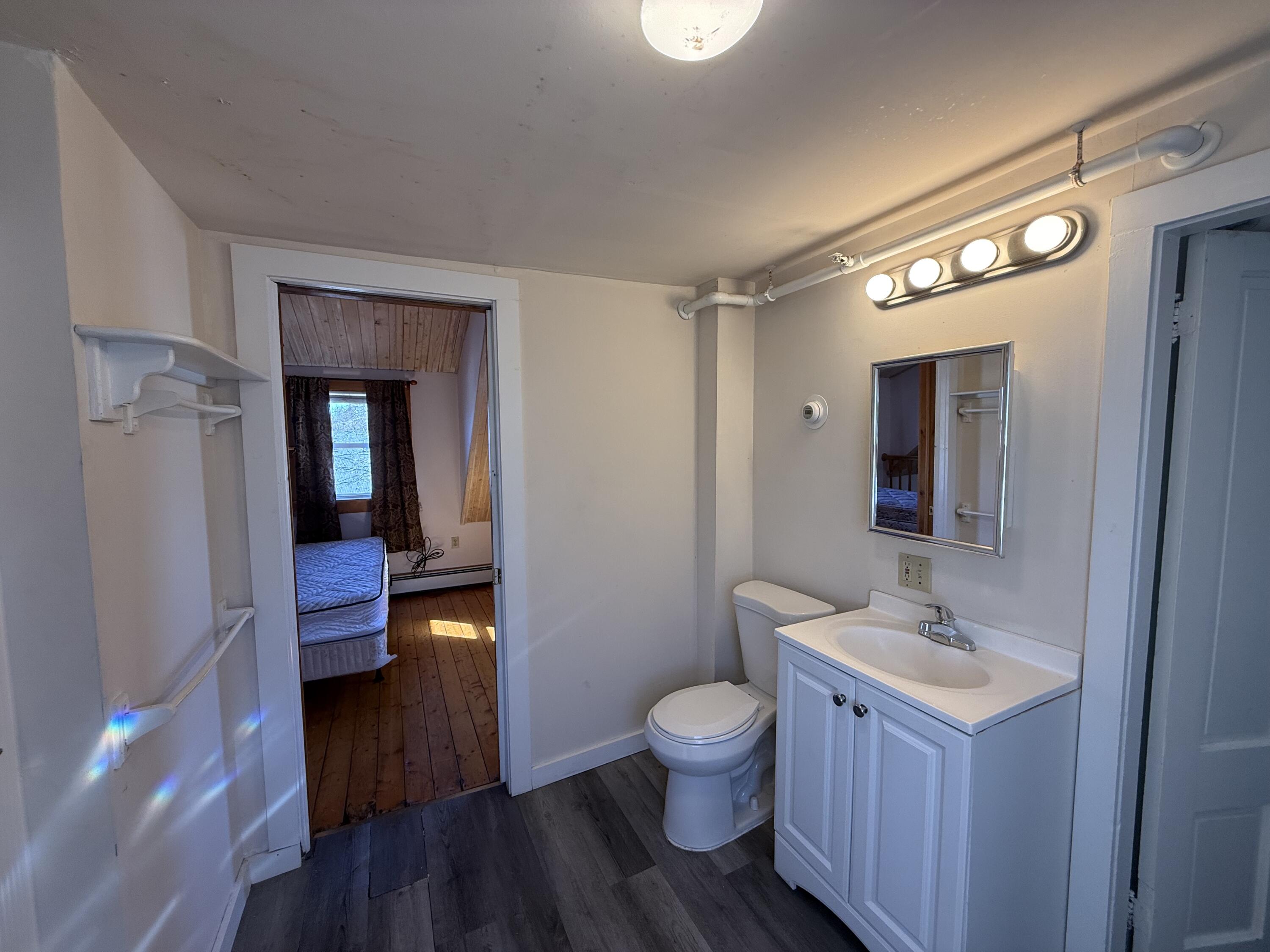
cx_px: 635
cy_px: 476
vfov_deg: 85.7
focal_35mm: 14
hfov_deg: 102.1
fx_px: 514
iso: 100
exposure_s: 1/120
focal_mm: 2.22
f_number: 2.2
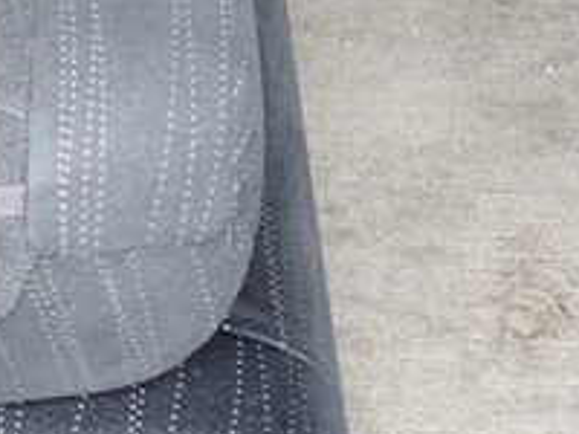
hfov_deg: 19.1
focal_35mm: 90
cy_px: -29
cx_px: -284
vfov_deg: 16.0
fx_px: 1505
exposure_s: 1/50
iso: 200
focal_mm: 5.4
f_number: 2.3
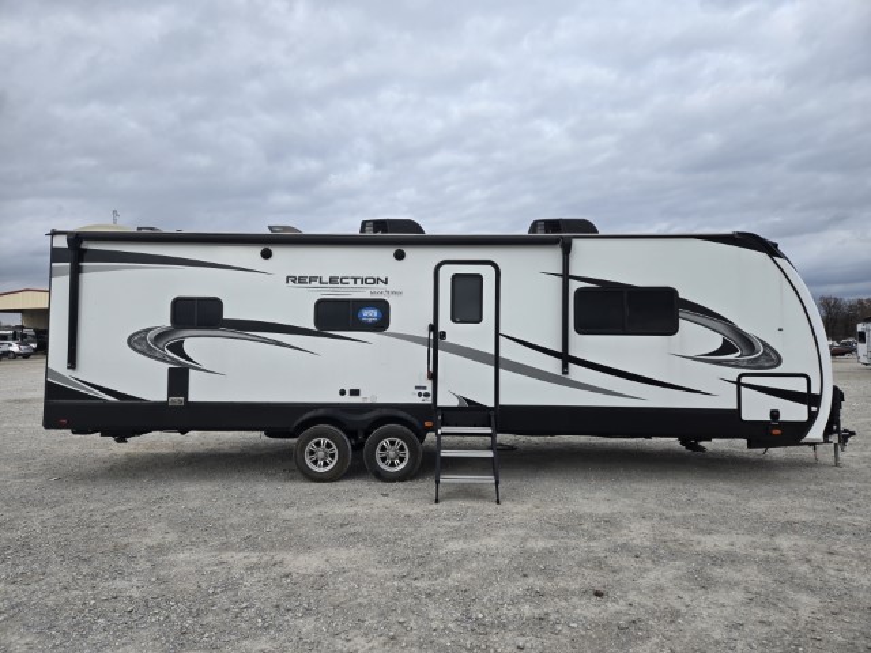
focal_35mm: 23
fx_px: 579
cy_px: 326
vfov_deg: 58.9
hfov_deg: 73.9
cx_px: 436
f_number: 1.8
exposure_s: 1/1163
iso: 25
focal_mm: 5.4
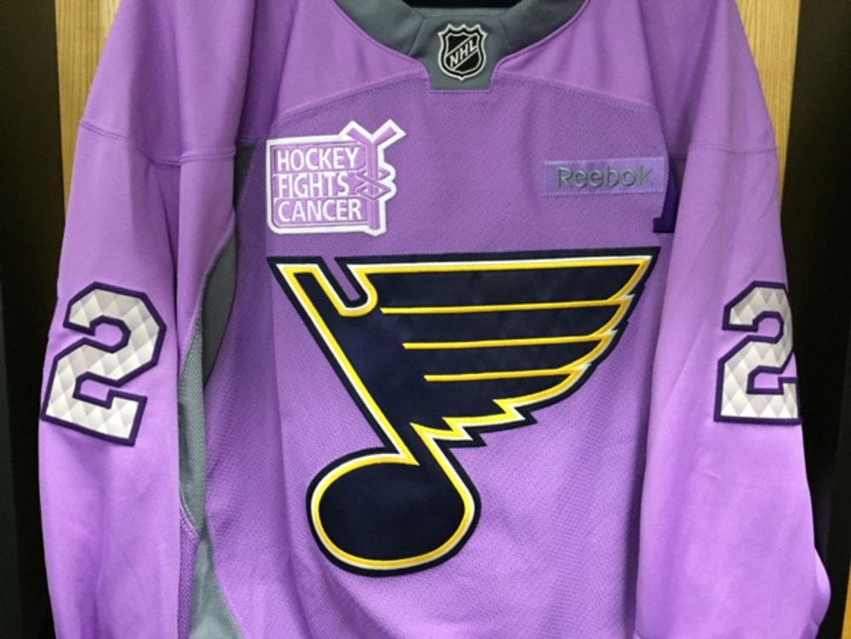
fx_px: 713
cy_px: 320
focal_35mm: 29
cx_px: 426
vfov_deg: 48.2
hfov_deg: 61.7
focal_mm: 4.15
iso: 250
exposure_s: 1/30
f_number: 2.2
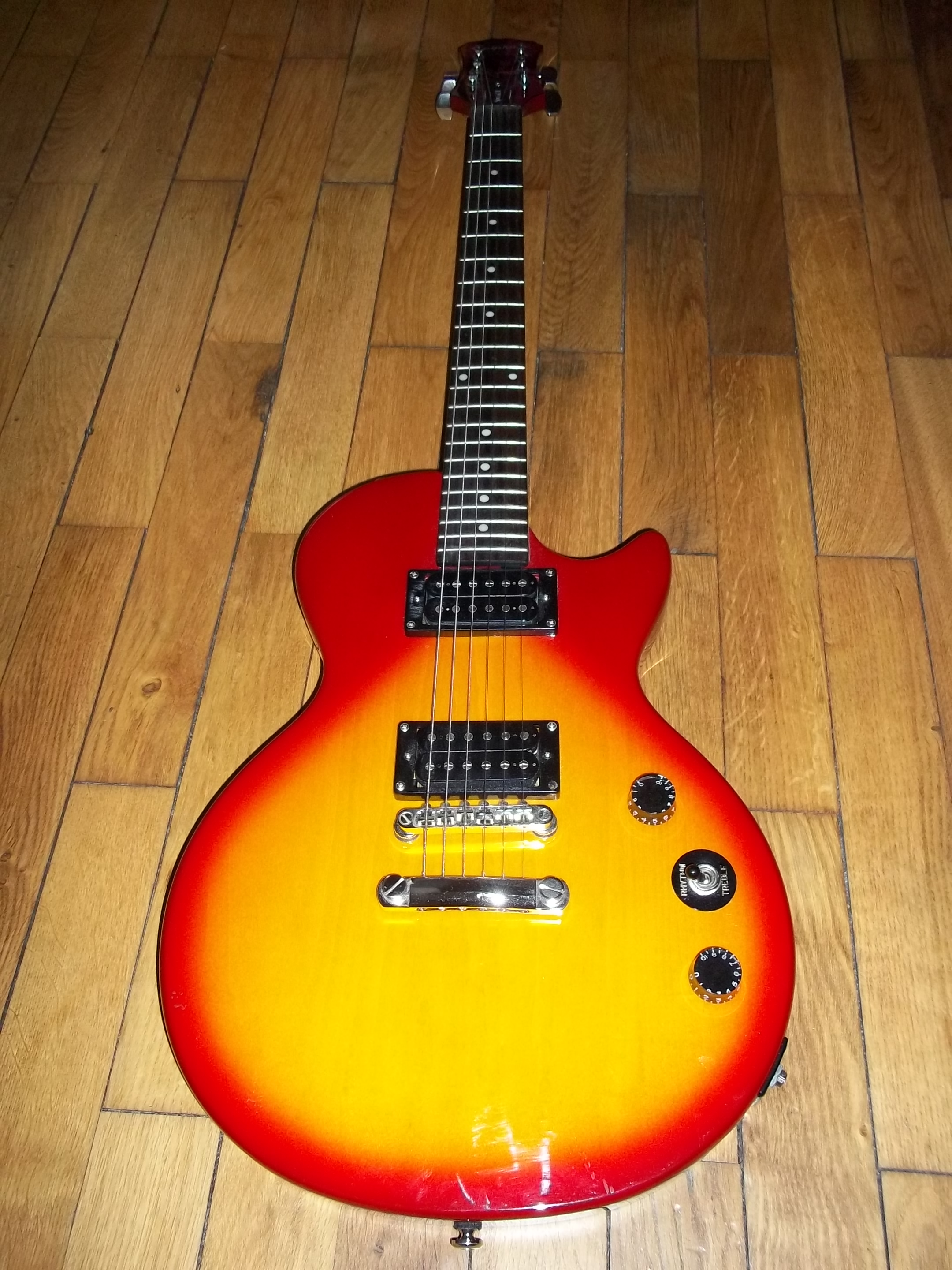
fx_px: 1173
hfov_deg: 44.2
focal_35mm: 32
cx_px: 476
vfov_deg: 56.8
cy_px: 635
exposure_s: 1/30
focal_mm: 5.7
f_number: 2.9
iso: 160
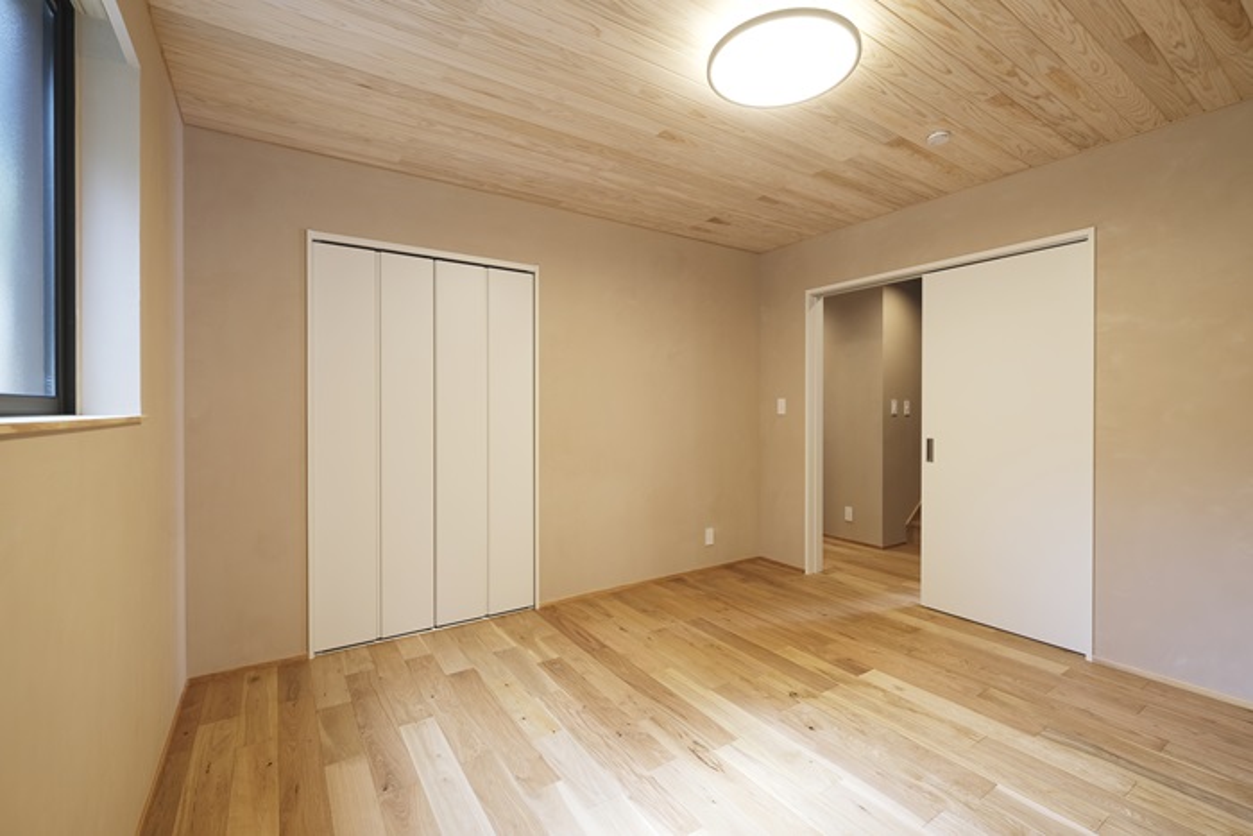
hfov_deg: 100.4
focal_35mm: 15
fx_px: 522
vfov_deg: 77.4
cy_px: 418
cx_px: 626
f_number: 6.4
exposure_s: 1/6
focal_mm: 10
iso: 160
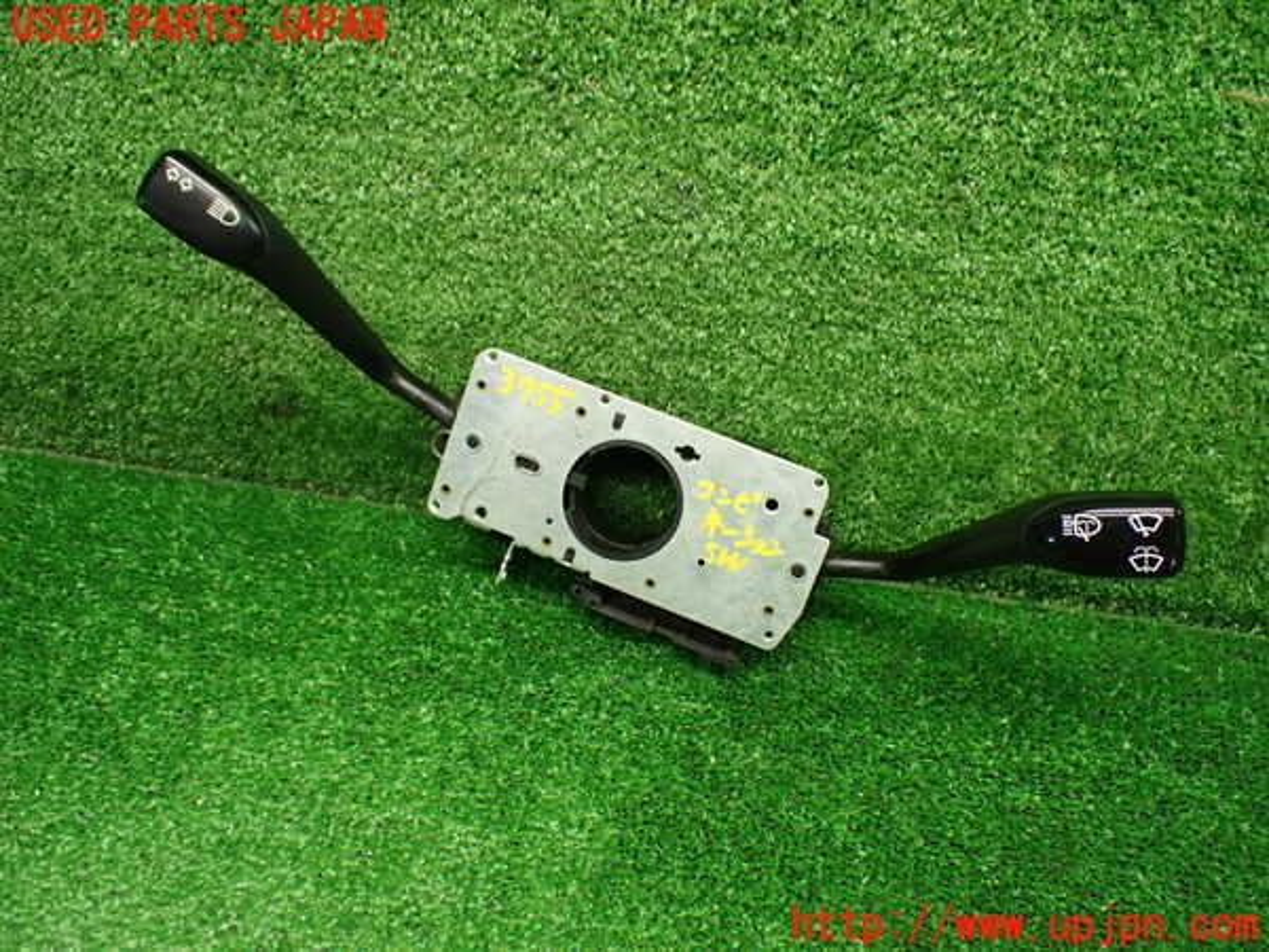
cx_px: 634
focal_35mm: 30
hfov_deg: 60.0
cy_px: 476
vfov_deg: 46.8
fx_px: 1100
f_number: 2.3
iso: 800
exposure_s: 1/125
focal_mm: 5.4
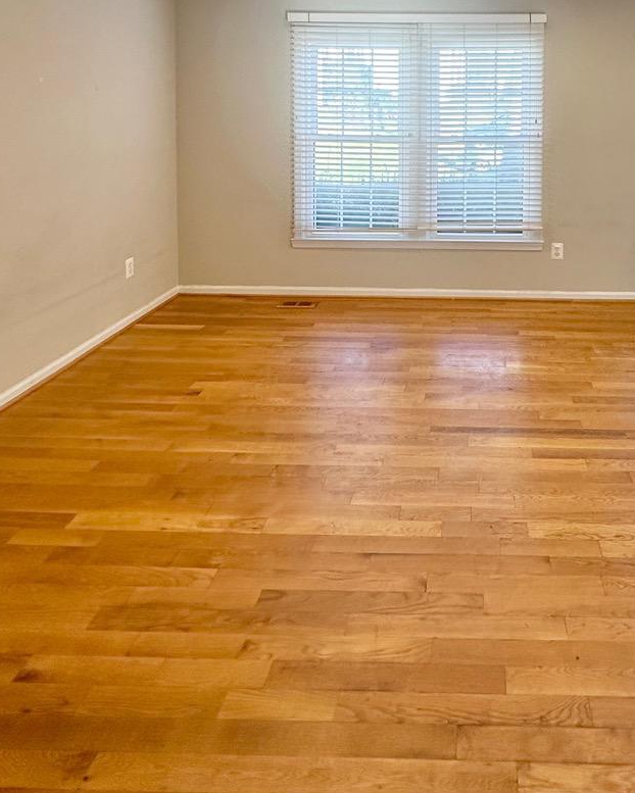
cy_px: 130
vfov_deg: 57.9
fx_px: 634
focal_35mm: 27
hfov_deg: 51.2
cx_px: 467
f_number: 2.2
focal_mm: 2.22
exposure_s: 1/120
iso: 125
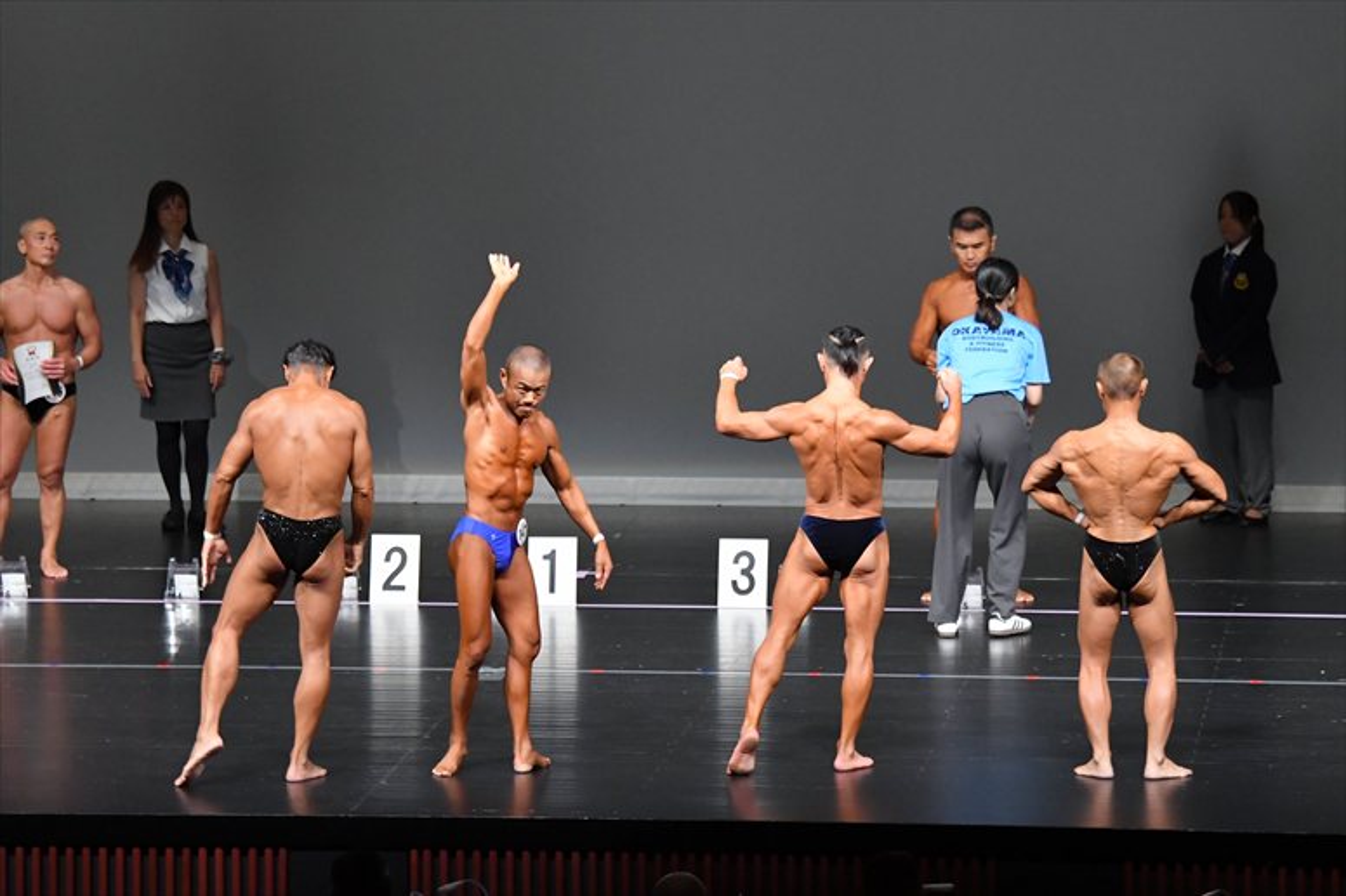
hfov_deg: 11.2
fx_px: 6839
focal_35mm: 183
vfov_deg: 7.5
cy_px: 448
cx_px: 673
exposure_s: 1/400
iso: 5000
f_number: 5.6
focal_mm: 122
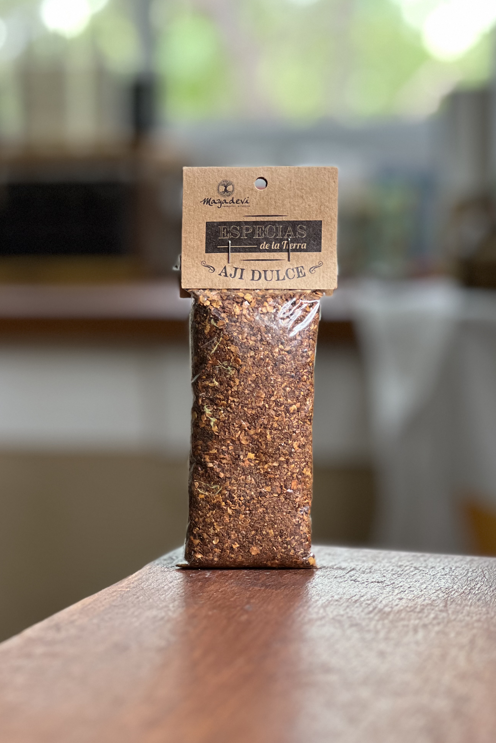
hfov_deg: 16.5
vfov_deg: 24.5
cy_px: 371
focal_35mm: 83
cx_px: 255
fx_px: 1715
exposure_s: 1/61
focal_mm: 9
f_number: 2.8
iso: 250
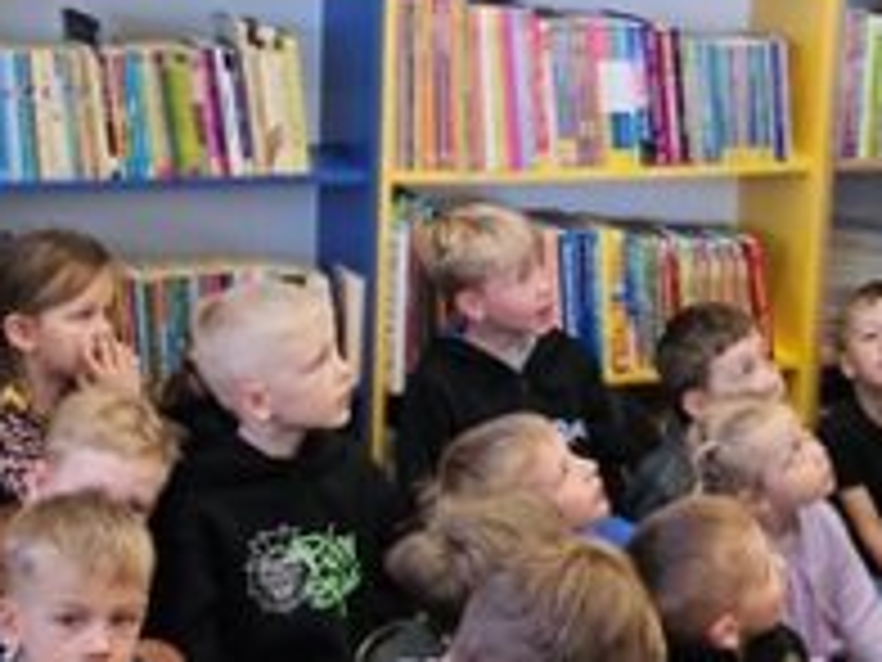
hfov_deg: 21.7
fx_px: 2293
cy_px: 230
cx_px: 558
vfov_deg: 16.4
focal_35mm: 90
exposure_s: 1/100
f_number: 1.7
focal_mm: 6.3
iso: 200
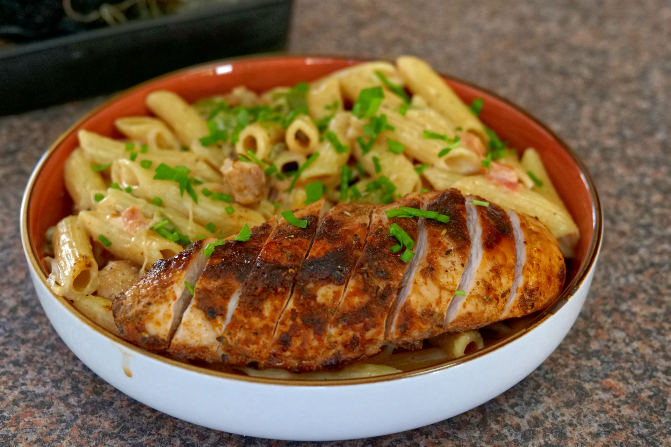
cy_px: 224
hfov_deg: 33.4
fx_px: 1118
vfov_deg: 22.6
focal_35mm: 60
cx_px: 336
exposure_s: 1/100
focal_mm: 60
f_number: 7.1
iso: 5000
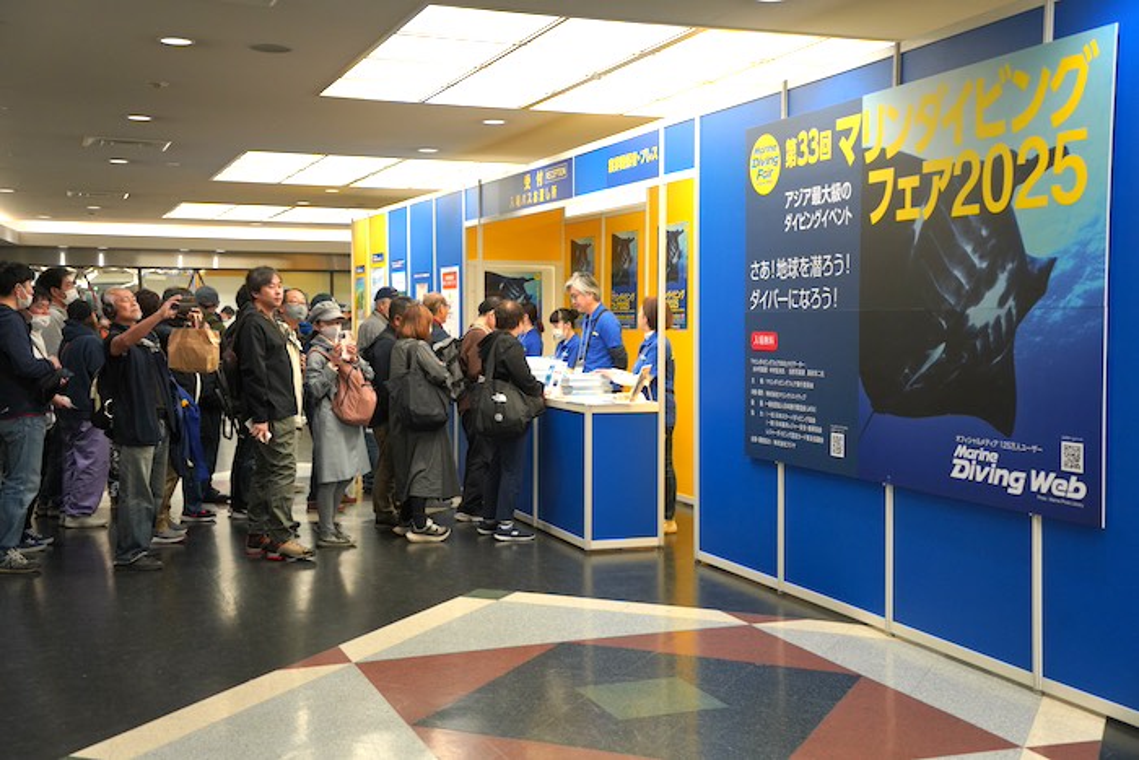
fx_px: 1329
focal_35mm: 42
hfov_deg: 46.4
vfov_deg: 31.9
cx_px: 570
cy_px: 380
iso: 1600
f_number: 4.5
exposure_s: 1/320
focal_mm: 42
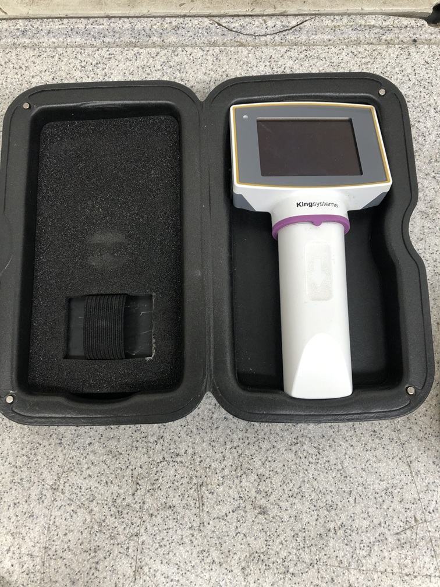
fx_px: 475
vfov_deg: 63.4
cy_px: 294
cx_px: 220
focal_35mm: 28
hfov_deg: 49.7
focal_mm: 3.99
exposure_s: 1/24
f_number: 1.8
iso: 32
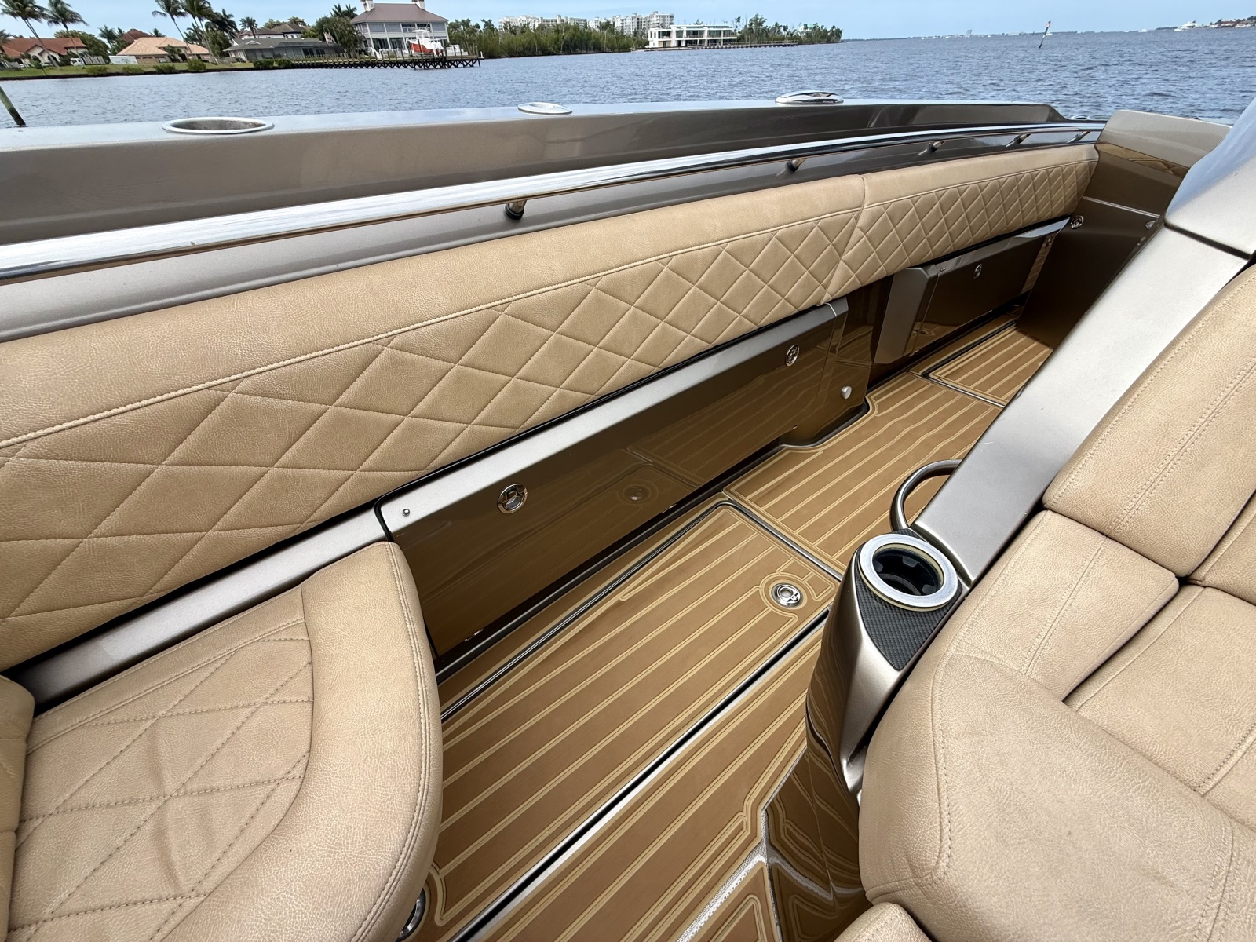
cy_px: 471
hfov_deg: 102.1
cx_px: 628
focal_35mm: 14
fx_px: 508
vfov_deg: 85.7
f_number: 2.2
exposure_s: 1/1068
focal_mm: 2.22
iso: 50
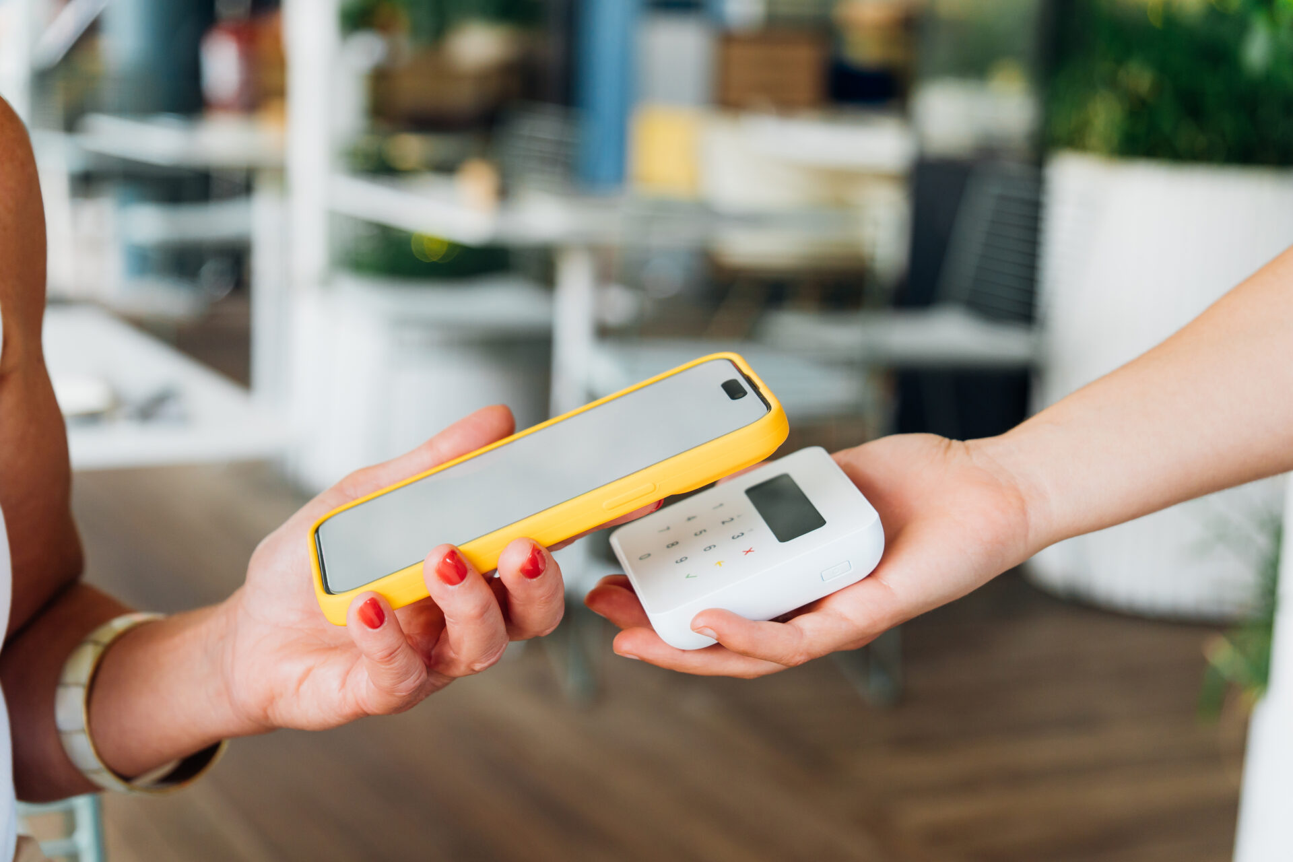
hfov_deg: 31.9
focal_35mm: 63
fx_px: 2263
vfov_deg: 21.6
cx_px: 646
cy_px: 431
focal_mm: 42
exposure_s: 1/200
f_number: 2.8
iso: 200
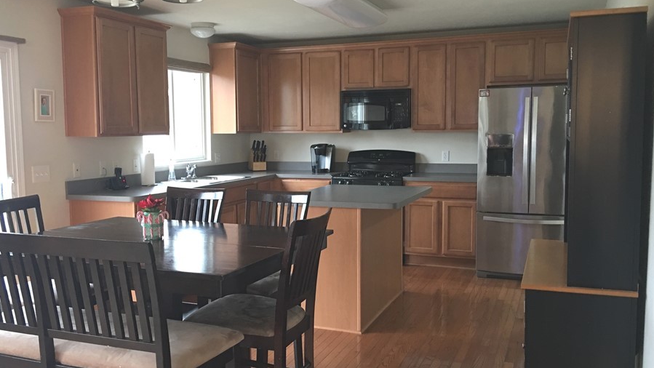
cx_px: 303
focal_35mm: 36
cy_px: 194
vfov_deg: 32.8
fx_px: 624
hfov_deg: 55.2
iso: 80
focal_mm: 4.15
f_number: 2.2
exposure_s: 1/8
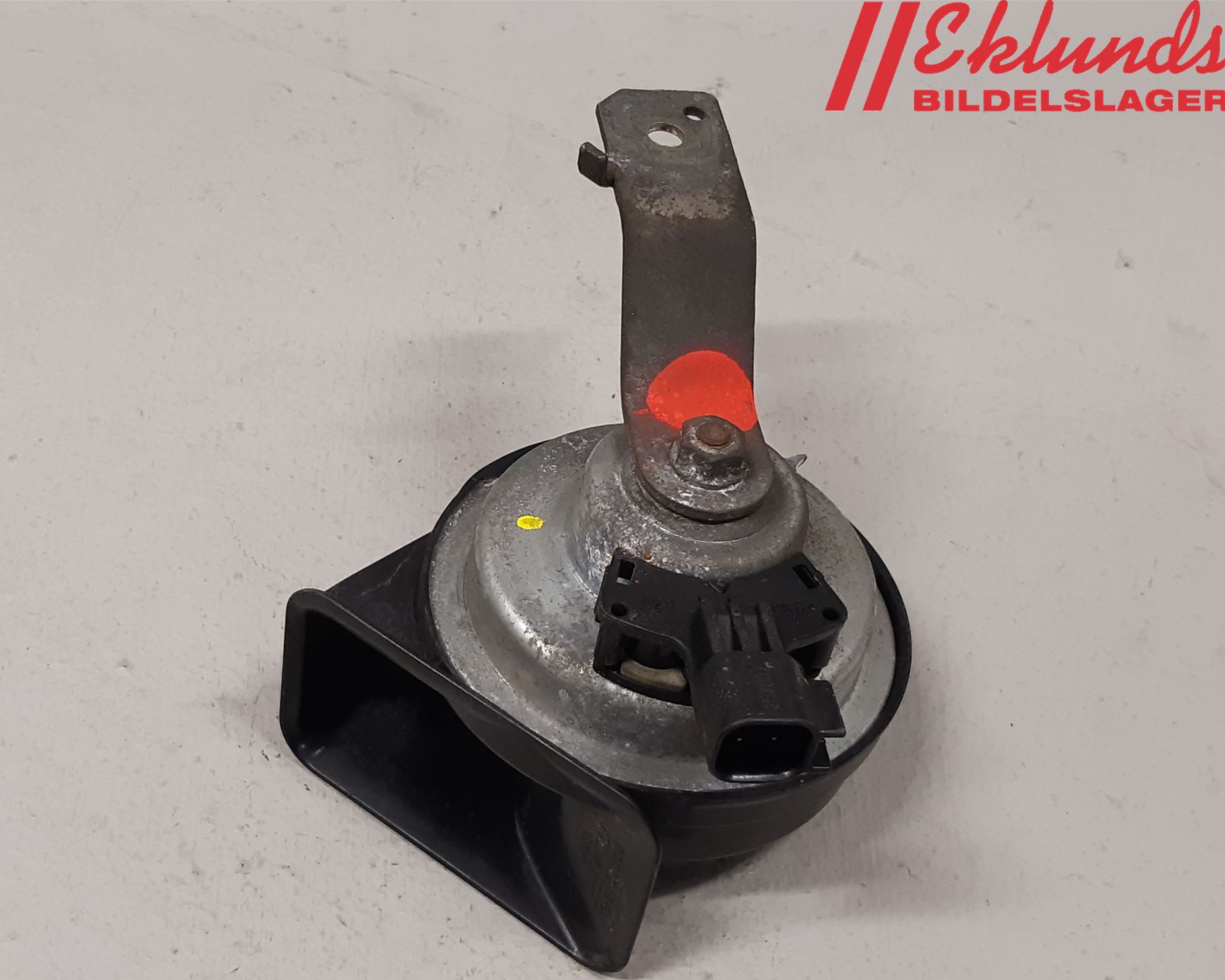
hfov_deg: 62.1
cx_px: 554
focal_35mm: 28
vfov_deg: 51.5
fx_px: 1015
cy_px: 506
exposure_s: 1/50
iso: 125
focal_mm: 3.93
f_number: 1.7
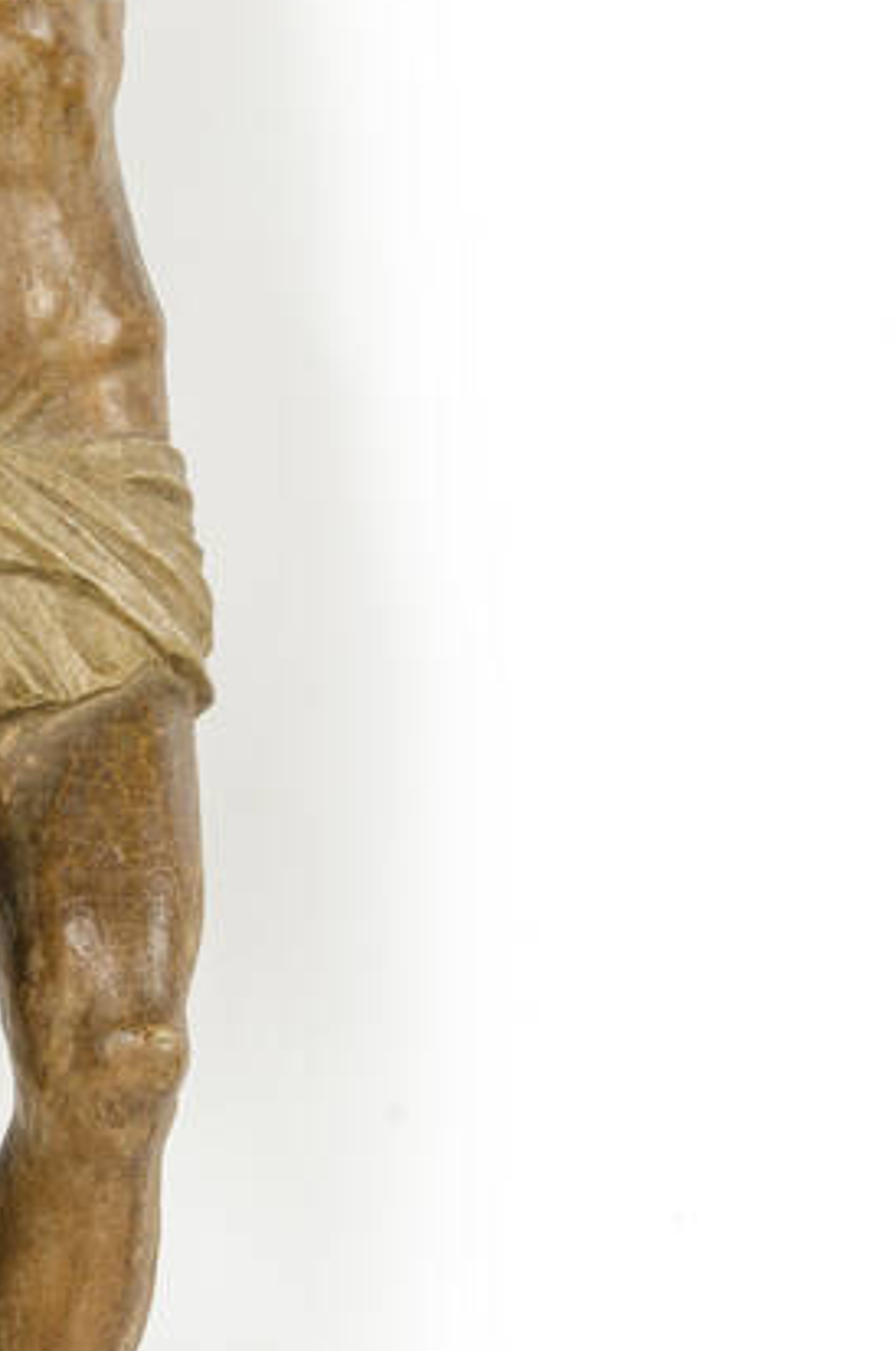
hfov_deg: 9.0
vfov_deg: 13.7
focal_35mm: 150
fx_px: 5618
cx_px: -141
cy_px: 630
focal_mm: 38
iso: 100
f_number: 20
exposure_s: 1/200
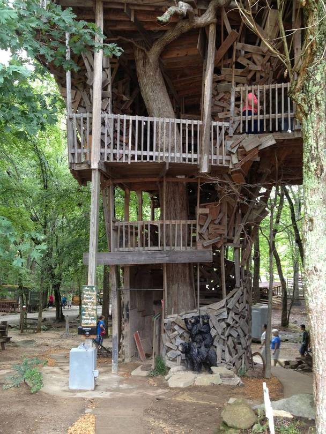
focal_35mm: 35
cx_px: 163
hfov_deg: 40.7
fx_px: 439
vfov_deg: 52.6
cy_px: 217
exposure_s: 1/24
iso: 64
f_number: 2.4
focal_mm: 4.28
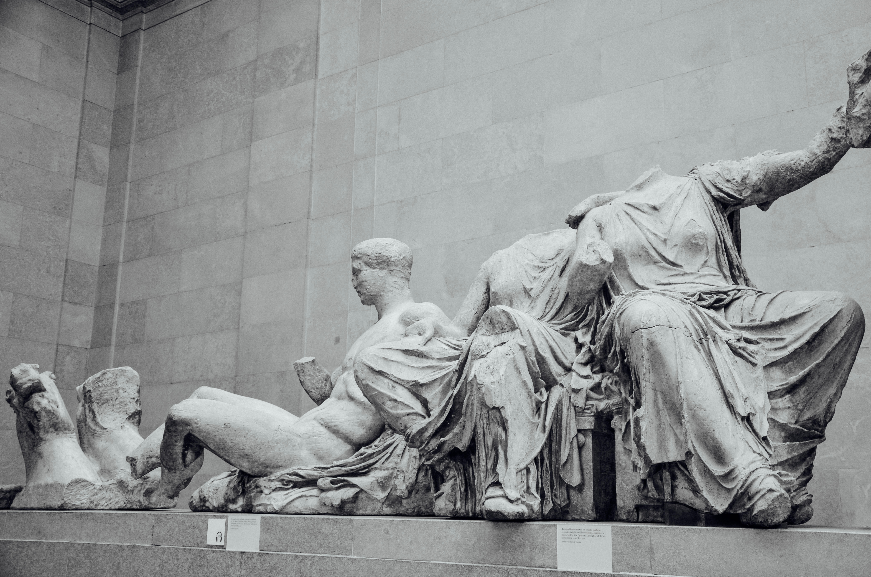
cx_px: 436
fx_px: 905
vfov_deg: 35.3
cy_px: 288
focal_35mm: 38
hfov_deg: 51.4
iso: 800
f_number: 4
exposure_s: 1/50
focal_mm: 25
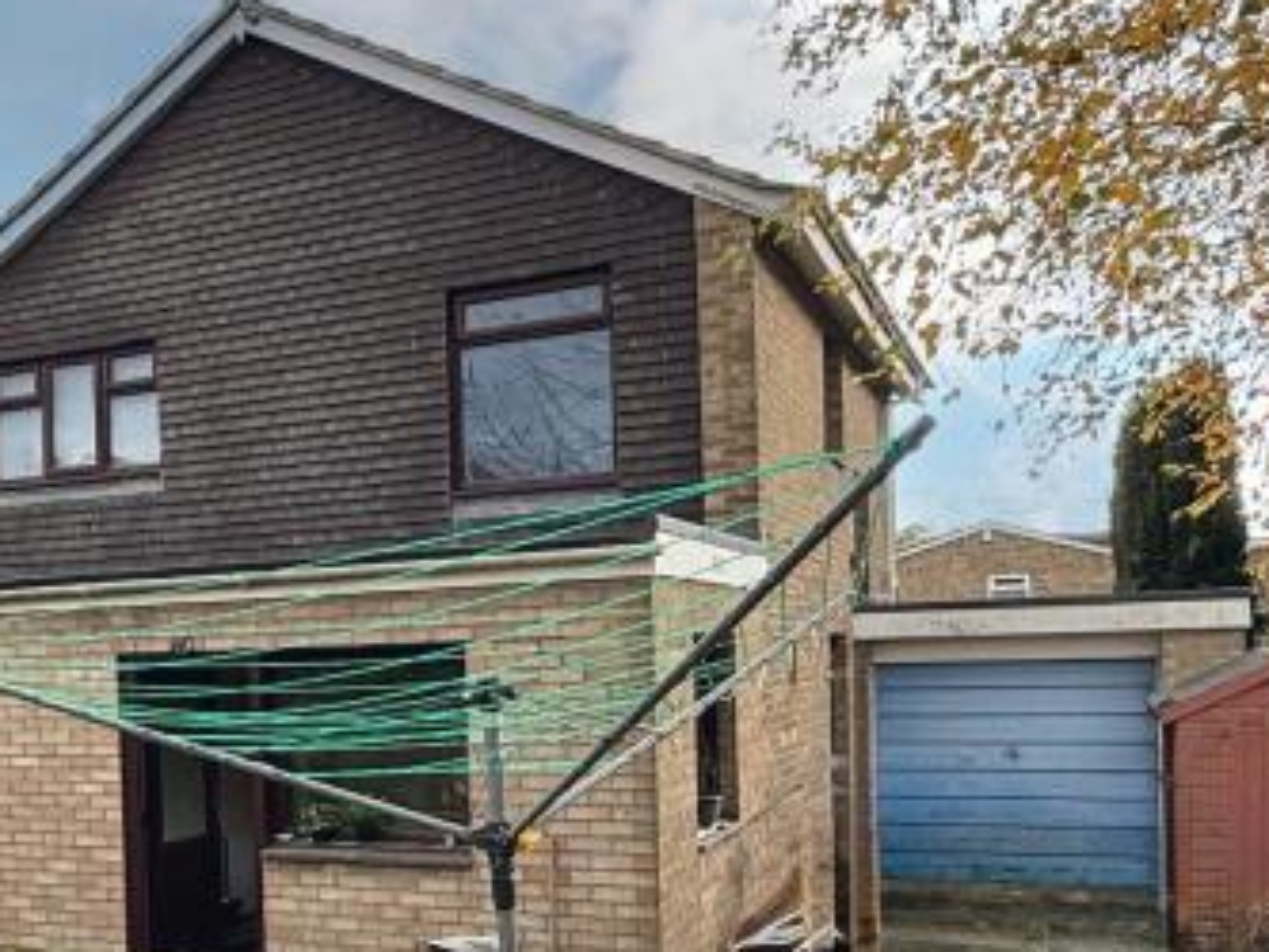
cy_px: 689
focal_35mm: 43
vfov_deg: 33.1
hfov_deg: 40.3
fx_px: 1577
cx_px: 107
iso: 64
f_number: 2.2
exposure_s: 1/297
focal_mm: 2.22
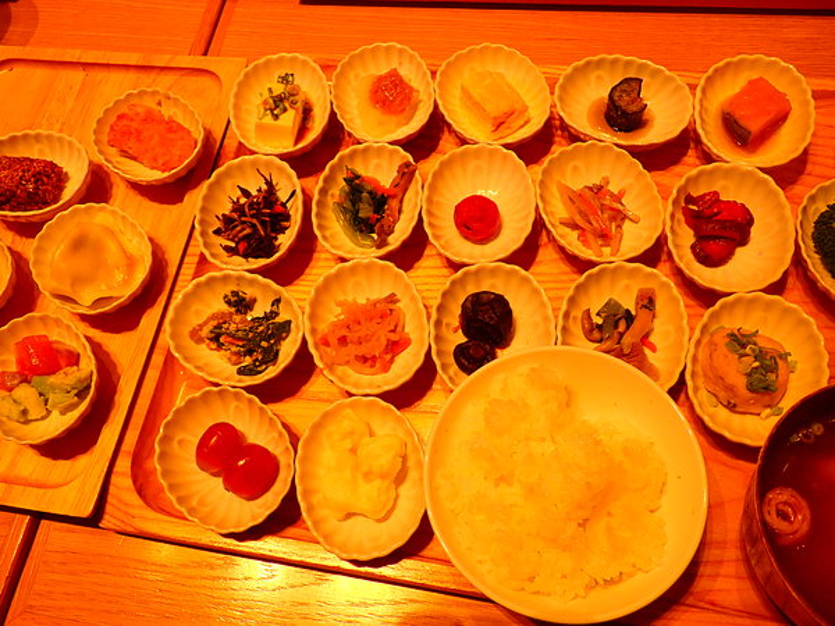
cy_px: 313
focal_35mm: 30
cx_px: 418
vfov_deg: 46.8
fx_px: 724
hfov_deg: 60.0
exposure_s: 1/60
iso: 125
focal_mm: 5.4
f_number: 2.3
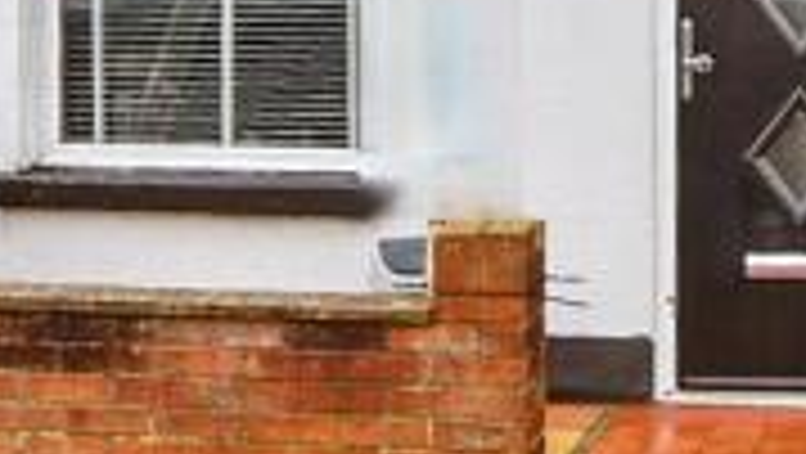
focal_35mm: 90
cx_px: 392
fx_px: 1925
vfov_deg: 12.2
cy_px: -402
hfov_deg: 23.6
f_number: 6.3
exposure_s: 1/25
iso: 160
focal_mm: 10
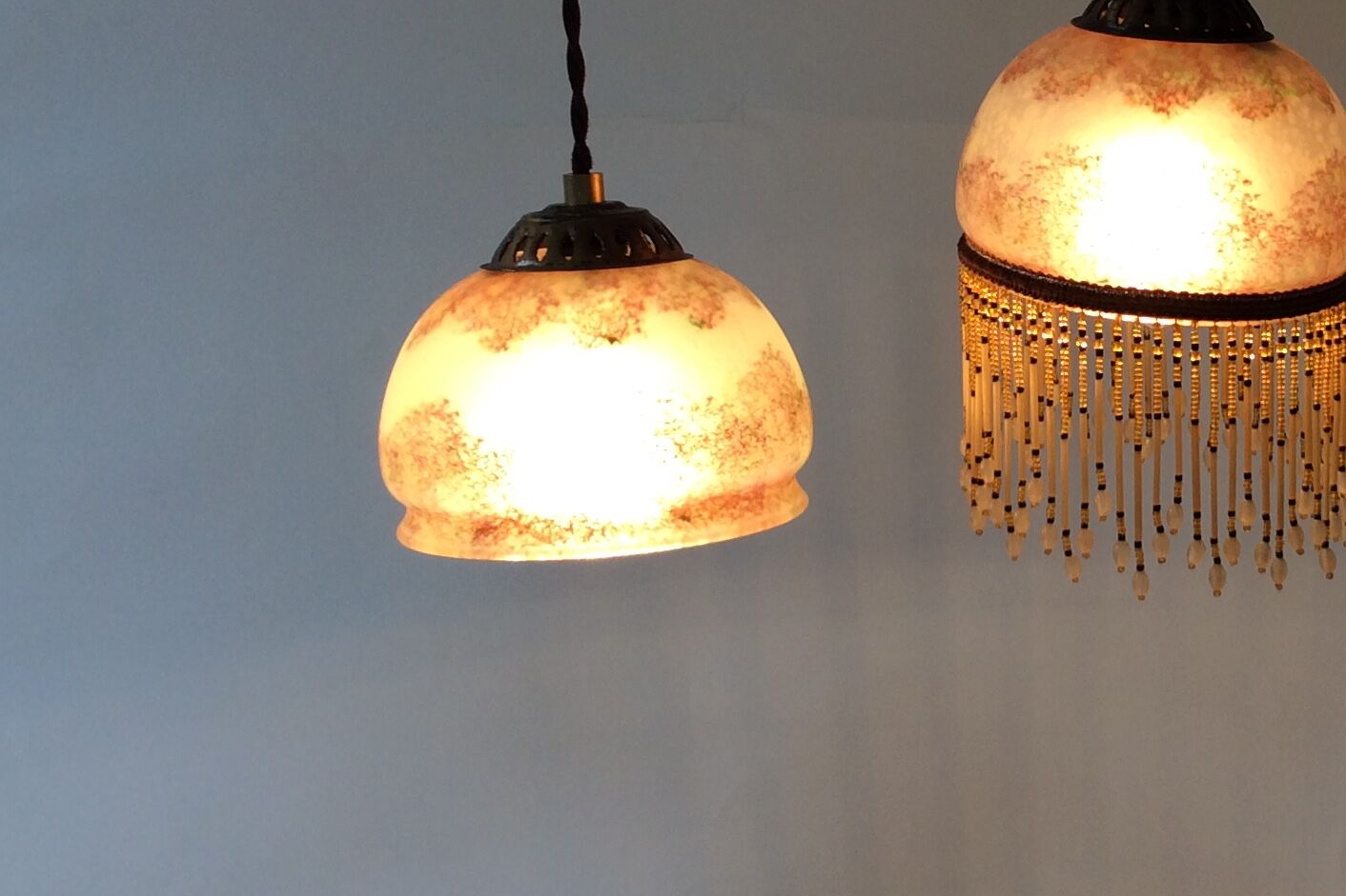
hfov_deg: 31.6
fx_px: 2280
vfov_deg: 22.2
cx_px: 1159
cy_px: 322
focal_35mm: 61
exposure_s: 1/104
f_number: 2.4
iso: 32
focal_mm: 3.3
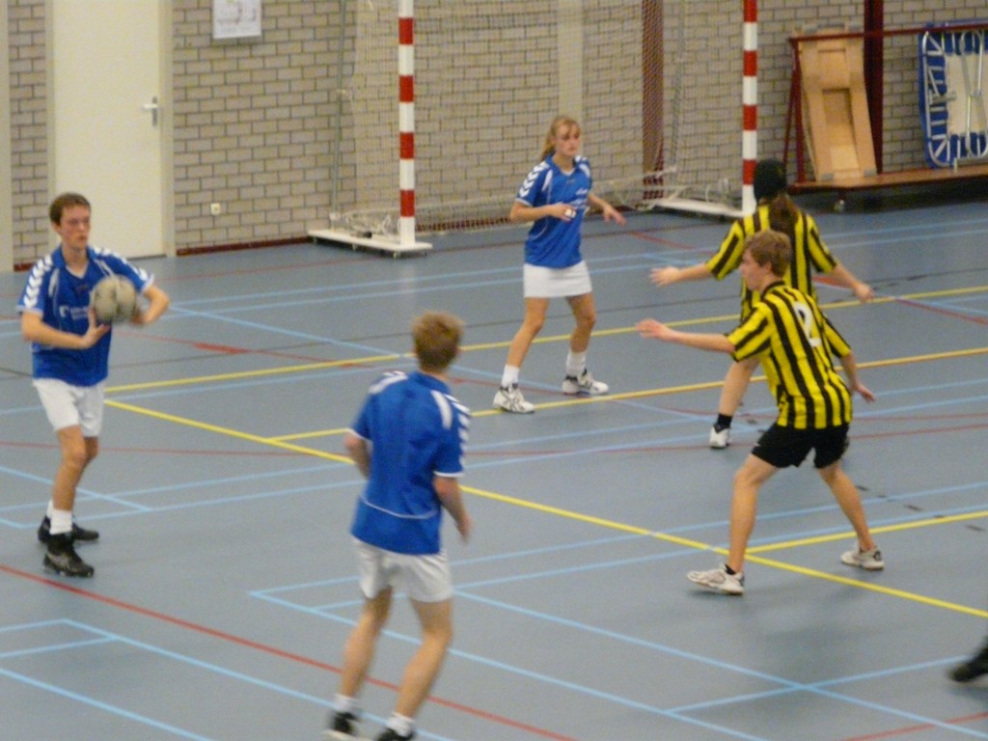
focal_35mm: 168
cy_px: 370
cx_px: 494
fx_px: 4795
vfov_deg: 8.8
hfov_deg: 11.8
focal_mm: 27.6
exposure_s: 1/60
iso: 800
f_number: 3.6
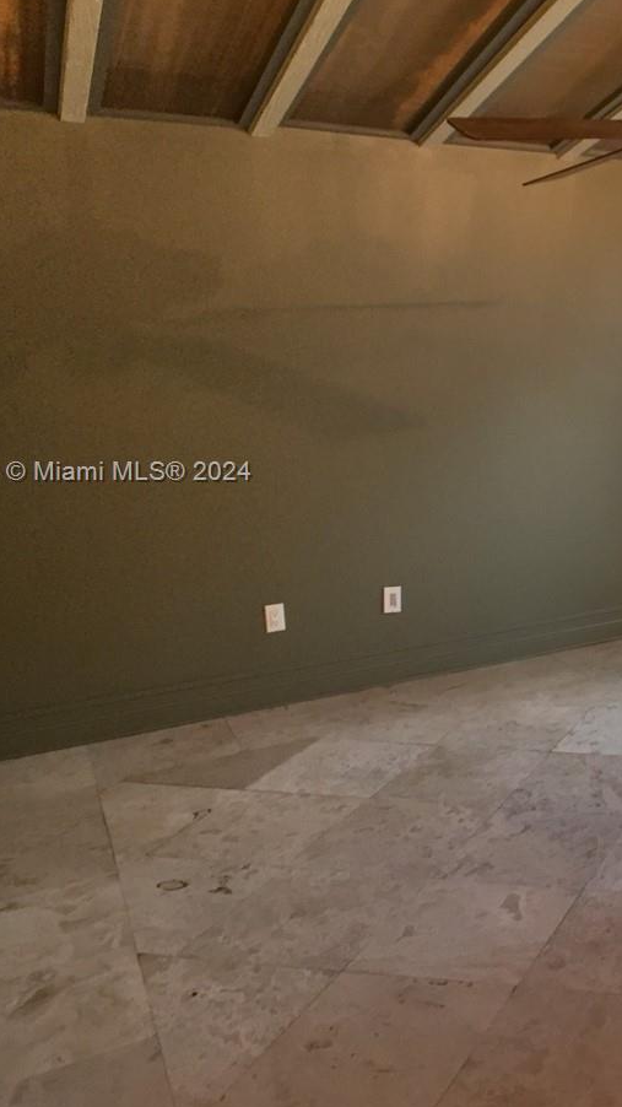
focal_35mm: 56
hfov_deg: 19.5
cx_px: 840
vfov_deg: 37.2
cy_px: 474
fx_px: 1643
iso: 32
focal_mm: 4.15
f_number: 2.2
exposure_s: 1/30
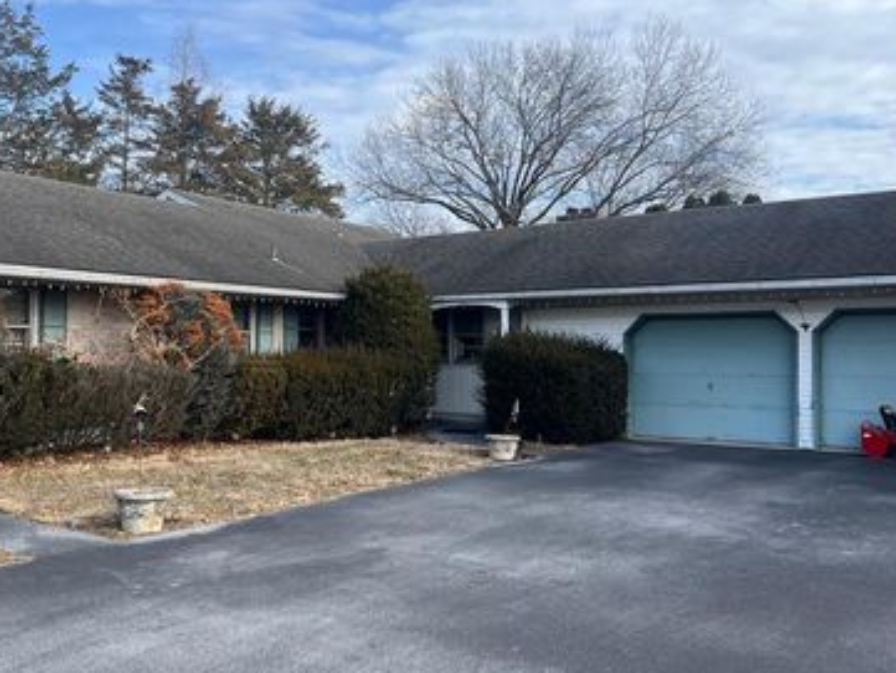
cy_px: 322
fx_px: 932
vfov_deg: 39.7
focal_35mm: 36
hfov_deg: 51.0
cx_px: 355
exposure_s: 1/1869
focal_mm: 5.7
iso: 50
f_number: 1.5
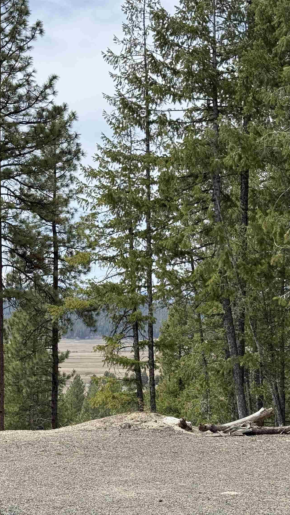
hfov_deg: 17.2
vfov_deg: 30.2
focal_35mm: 70
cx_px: 159
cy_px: 258
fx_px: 957
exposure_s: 1/2976
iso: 100
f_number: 1.78
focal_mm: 6.76
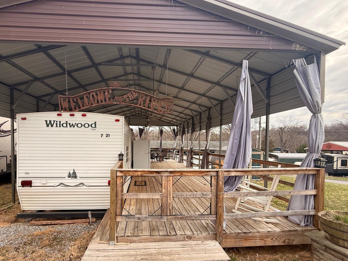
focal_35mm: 16
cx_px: 152
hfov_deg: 94.0
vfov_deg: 77.7
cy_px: 147
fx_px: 161
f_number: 2.2
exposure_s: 1/331
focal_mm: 2.22
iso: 50
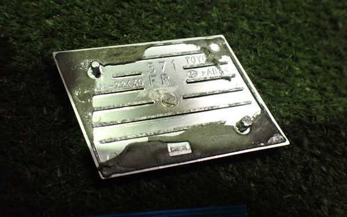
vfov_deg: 39.5
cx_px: 174
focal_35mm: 32
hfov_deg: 59.6
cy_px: 103
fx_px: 303
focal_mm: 5.4
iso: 800
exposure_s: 1/60
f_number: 2.3
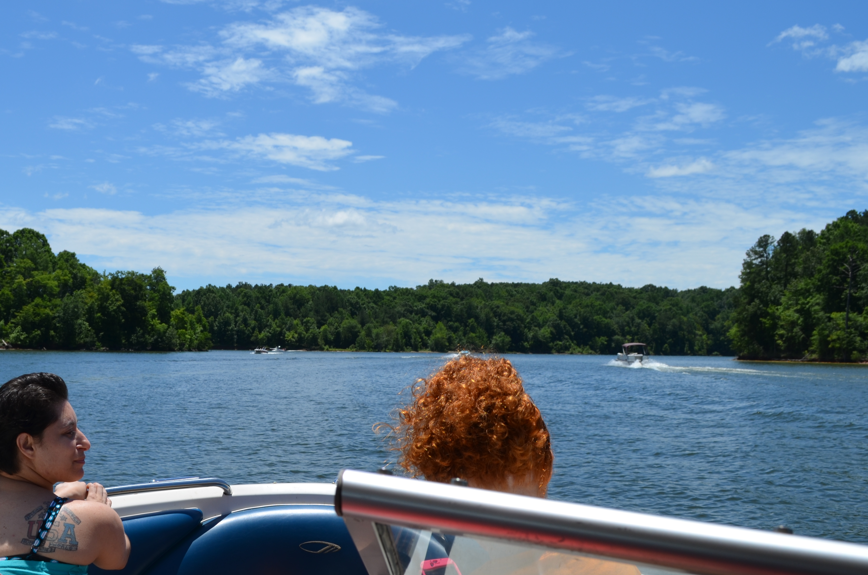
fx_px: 1131
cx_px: 289
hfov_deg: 41.4
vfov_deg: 28.5
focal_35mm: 47
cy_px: 332
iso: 100
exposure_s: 1/400
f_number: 10
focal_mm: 22
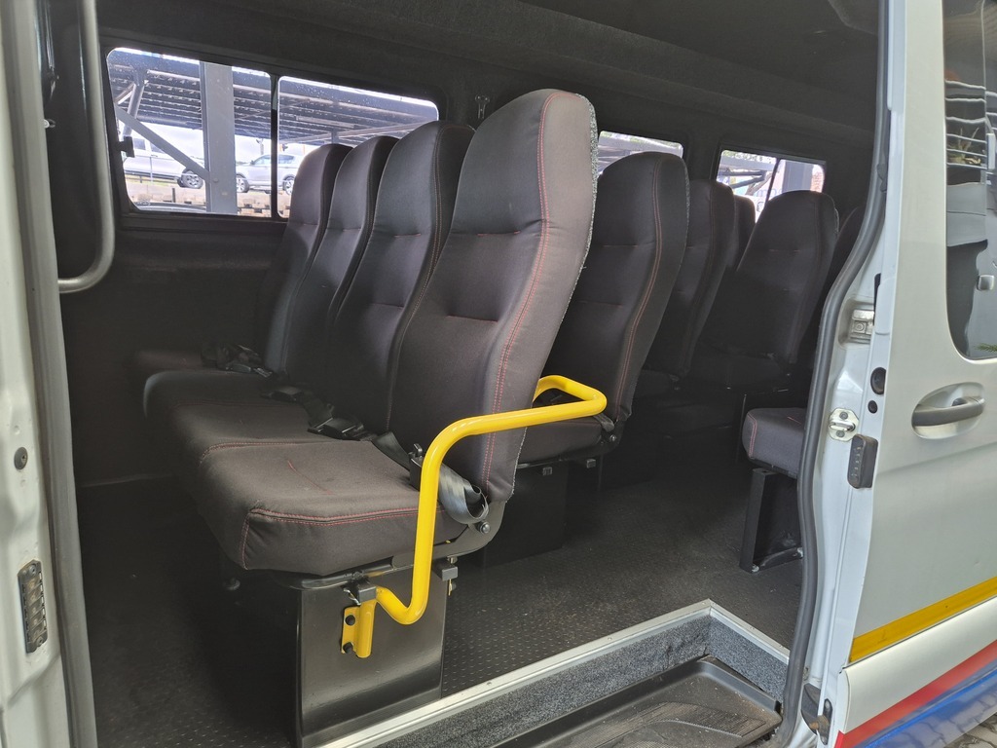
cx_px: 498
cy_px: 374
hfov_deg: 73.9
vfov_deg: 58.9
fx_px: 662
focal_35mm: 23
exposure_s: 1/100
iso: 200
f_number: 1.8
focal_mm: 5.4
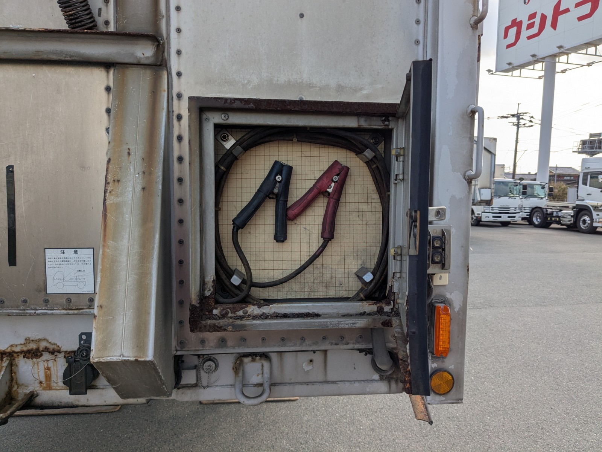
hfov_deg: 65.3
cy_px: 226
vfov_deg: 51.4
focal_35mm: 27
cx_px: 301
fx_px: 470
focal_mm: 4.38
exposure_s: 1/1114
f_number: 1.73
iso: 32
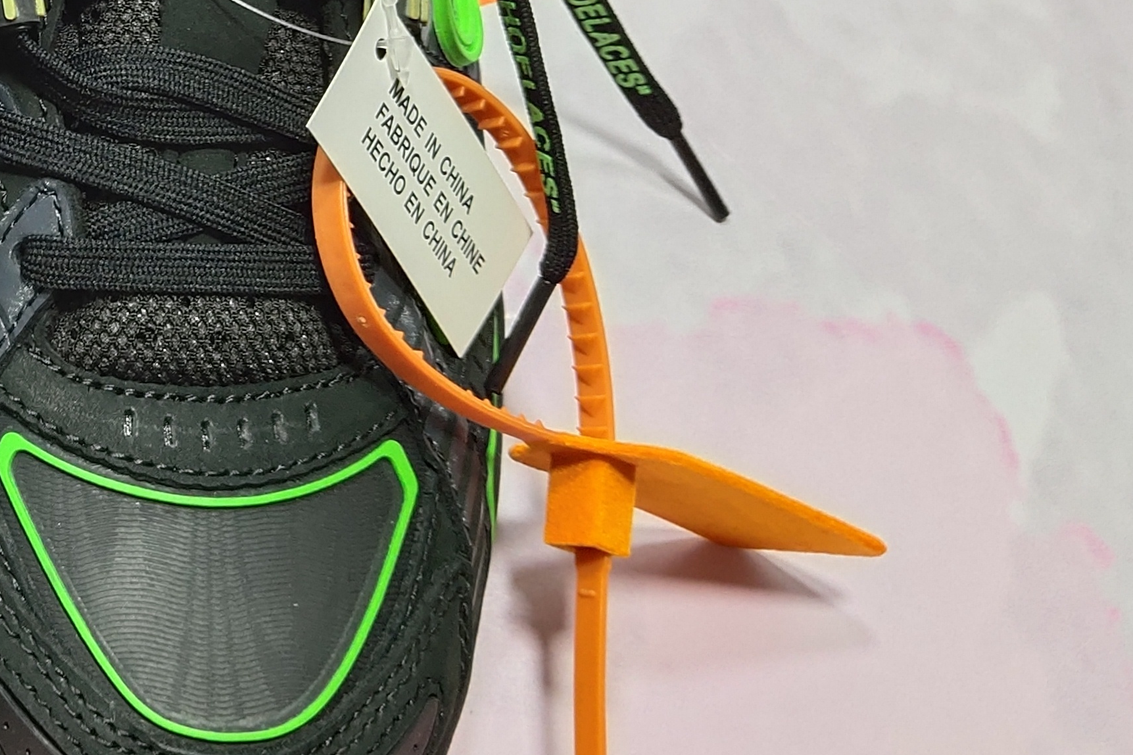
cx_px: -114
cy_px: 73
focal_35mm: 73
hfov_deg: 25.7
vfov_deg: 18.4
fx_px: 2297
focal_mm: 4.35
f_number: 1.79
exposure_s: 1/898
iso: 50
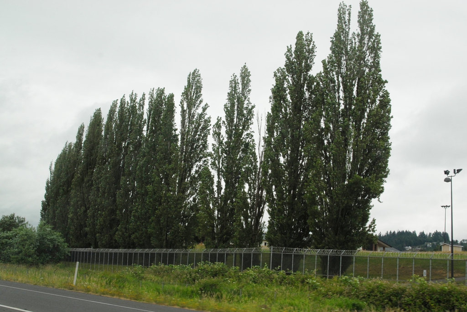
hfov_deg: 41.1
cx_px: 234
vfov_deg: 28.1
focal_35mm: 48
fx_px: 623
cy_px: 156
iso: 400
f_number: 9
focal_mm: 32
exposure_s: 1/320
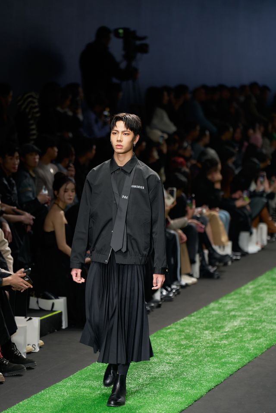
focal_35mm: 147
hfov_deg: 9.3
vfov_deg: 14.0
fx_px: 1690
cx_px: 138
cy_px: 206
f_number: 2.8
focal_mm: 147
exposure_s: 1/100
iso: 320
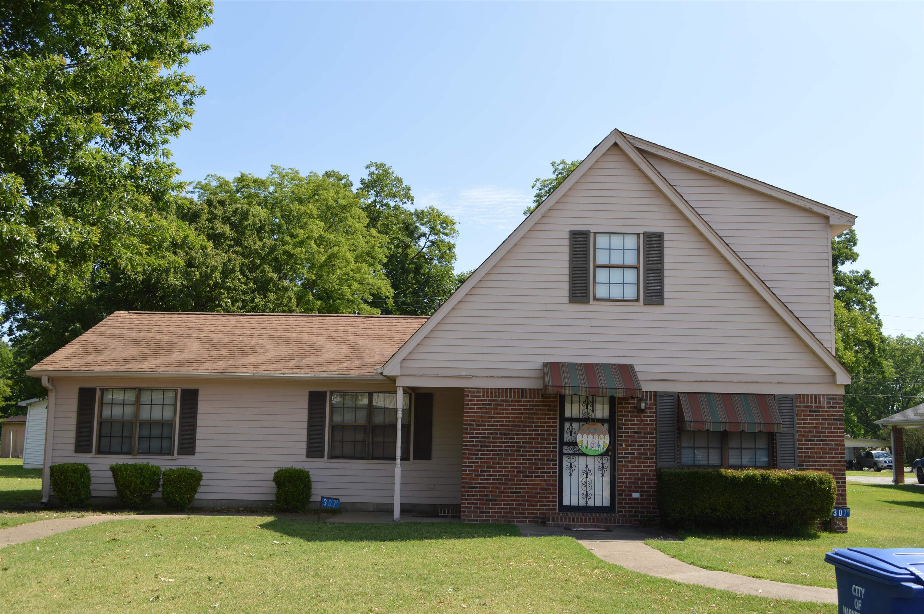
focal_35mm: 36
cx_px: 462
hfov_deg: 53.2
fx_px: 923
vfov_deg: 36.8
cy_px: 307
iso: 100
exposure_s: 1/200
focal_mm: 24
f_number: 8
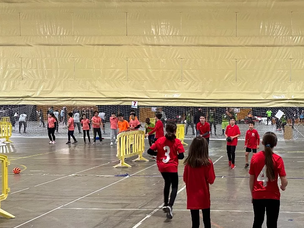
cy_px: 135
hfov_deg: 41.9
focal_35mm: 42
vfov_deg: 34.3
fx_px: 369
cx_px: 261
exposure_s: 1/50
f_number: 1.78
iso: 250
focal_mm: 6.86
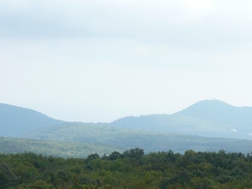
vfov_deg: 8.3
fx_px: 1304
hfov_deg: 11.0
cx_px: 63
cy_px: 141
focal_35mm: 179
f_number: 5
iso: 100
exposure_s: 1/250
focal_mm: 13
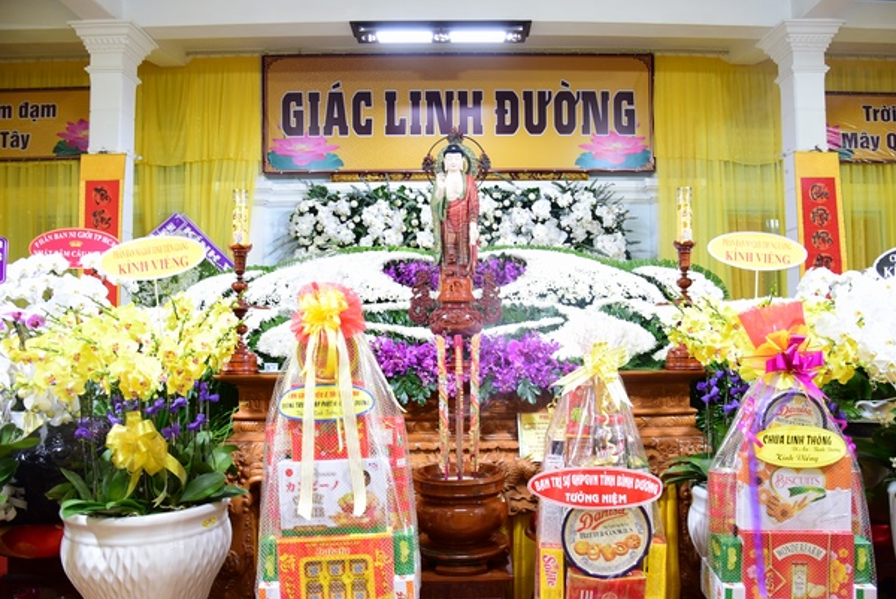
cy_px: 308
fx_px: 648
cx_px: 470
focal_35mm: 26
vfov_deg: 49.6
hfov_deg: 69.3
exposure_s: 1/25
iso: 1250
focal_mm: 24
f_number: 5
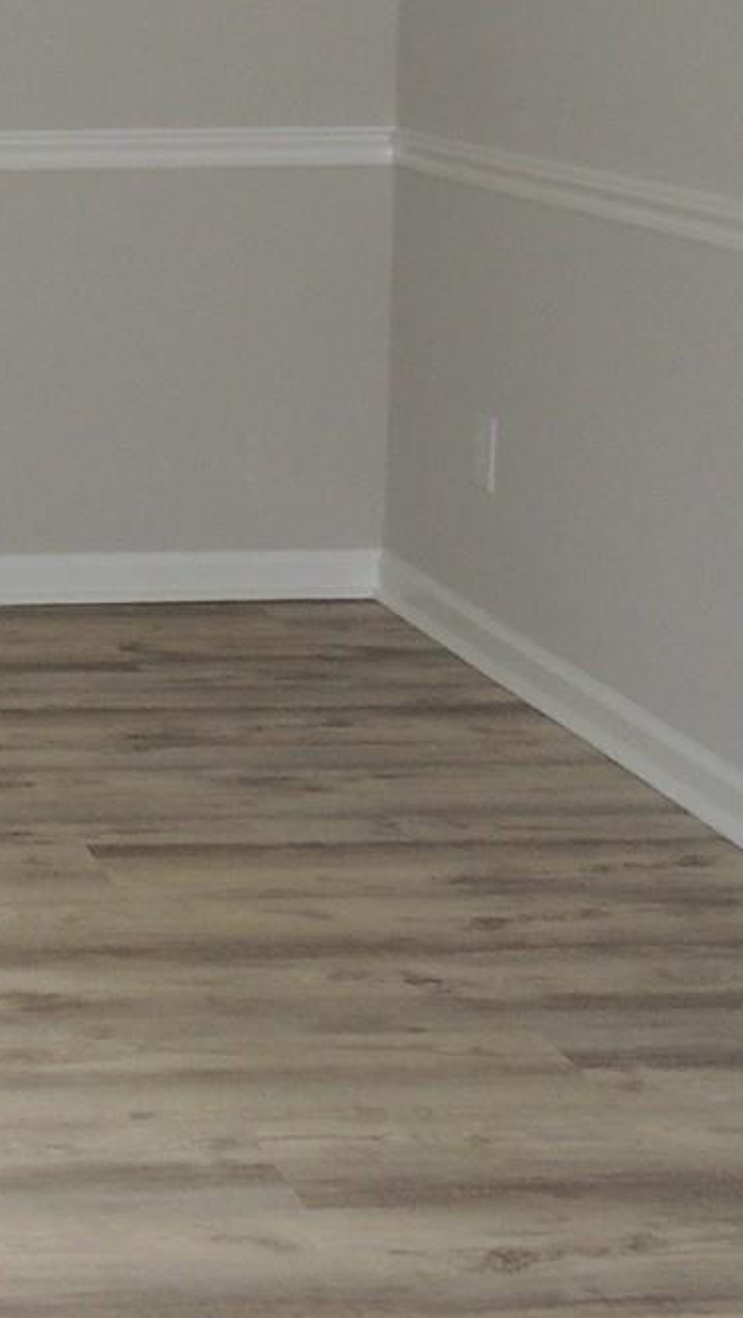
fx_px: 2798
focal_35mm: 80
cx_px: -593
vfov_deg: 25.7
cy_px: 126
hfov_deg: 13.6
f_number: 3
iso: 200
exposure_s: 1/30
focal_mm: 4.3
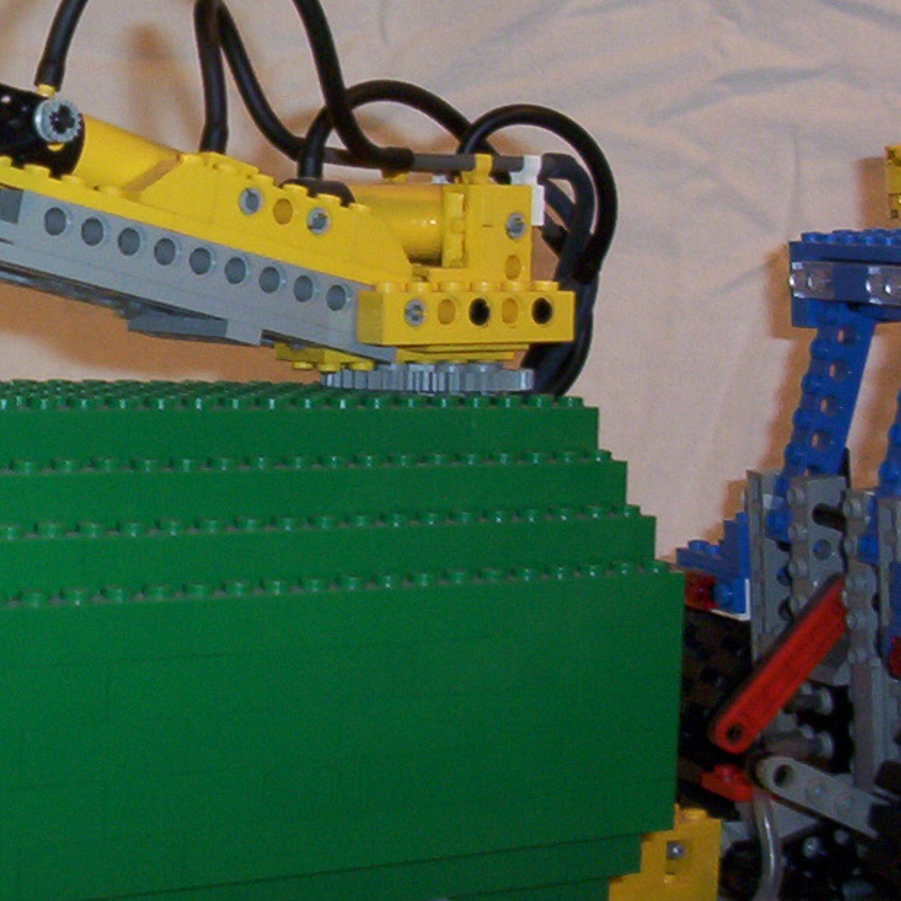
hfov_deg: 18.2
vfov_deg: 19.0
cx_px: -160
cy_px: 304
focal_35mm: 91
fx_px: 2680
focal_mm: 6
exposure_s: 1/30
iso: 140
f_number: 4.5
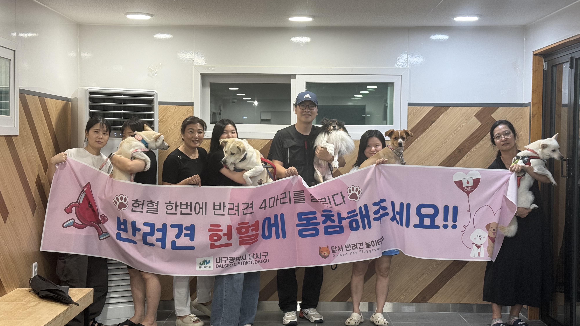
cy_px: 163
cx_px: 292
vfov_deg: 22.6
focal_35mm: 53
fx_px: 815
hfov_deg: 39.2
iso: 64
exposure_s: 1/60
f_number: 1.78
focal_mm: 6.76
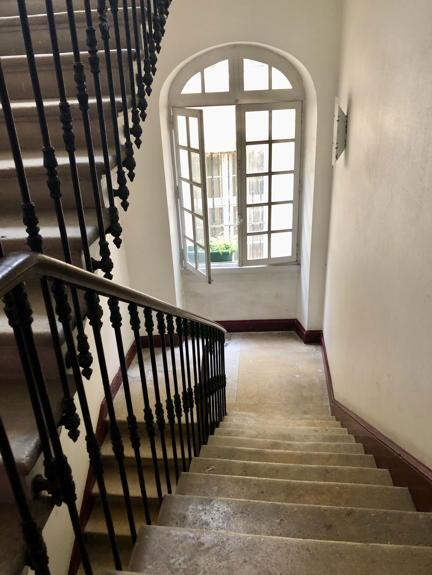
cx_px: 216
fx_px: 466
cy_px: 288
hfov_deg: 49.7
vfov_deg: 63.4
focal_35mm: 28
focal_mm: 3.99
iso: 40
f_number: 1.8
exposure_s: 1/17
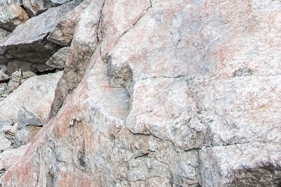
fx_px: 1093
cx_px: -90
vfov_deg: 9.0
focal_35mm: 140
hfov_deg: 14.0
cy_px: -228
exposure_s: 1/80
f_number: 10
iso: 250
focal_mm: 18
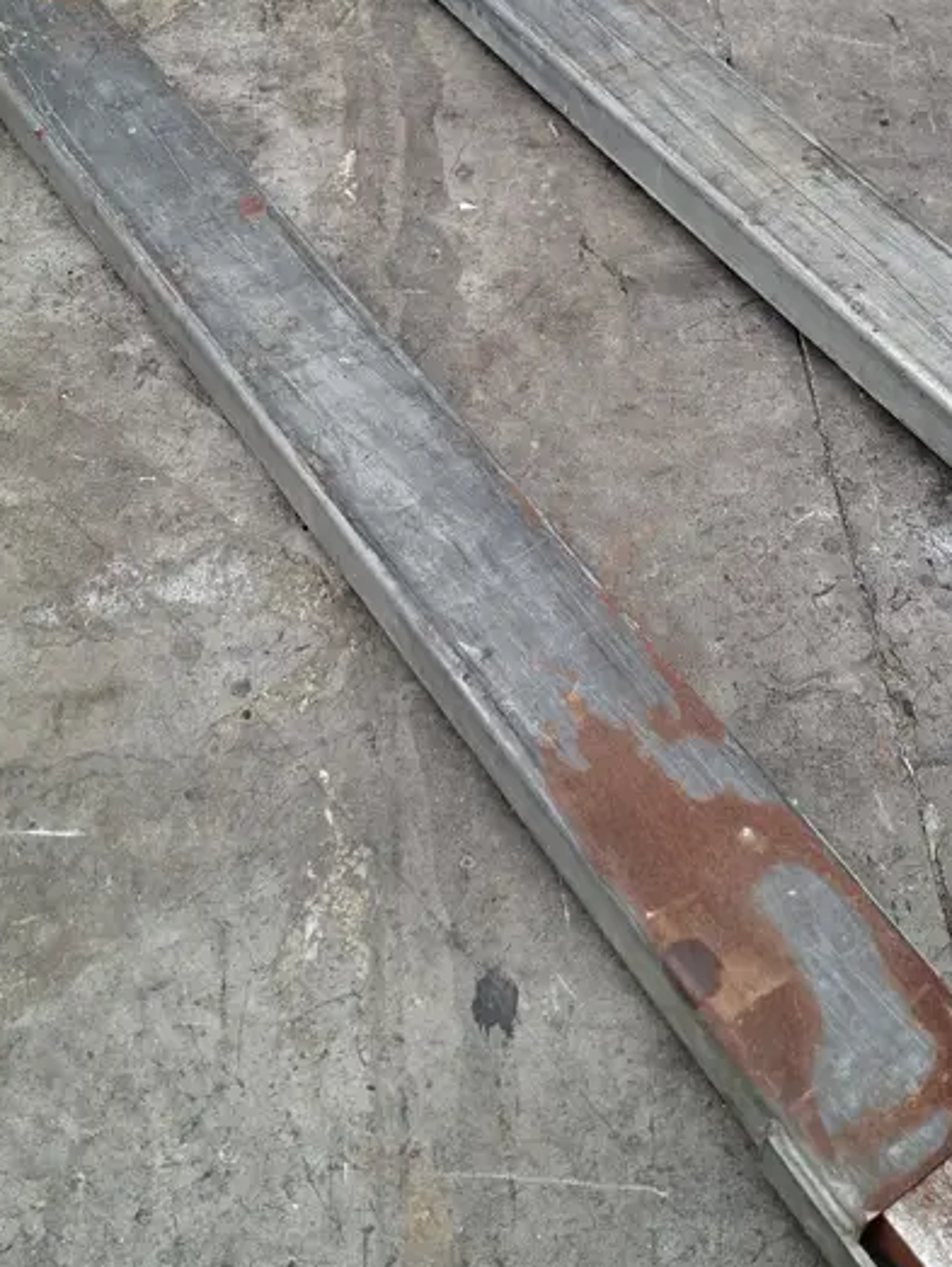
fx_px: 1648
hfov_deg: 32.1
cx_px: 589
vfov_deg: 41.1
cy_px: 351
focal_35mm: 45
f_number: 1.8
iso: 200
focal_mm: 5.54
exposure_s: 1/100
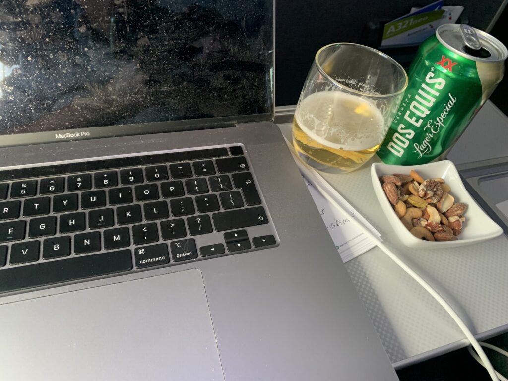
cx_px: 254
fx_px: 382
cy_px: 190
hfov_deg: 67.3
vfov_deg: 53.1
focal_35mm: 26
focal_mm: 4.25
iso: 250
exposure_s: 1/60
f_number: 1.8
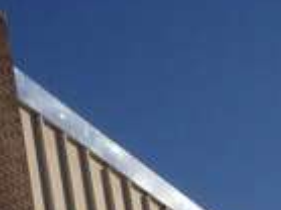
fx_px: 1638
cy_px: 519
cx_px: 319
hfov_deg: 9.7
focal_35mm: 202
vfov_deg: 6.9
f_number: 2.4
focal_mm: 4.28
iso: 64
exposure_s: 1/2762
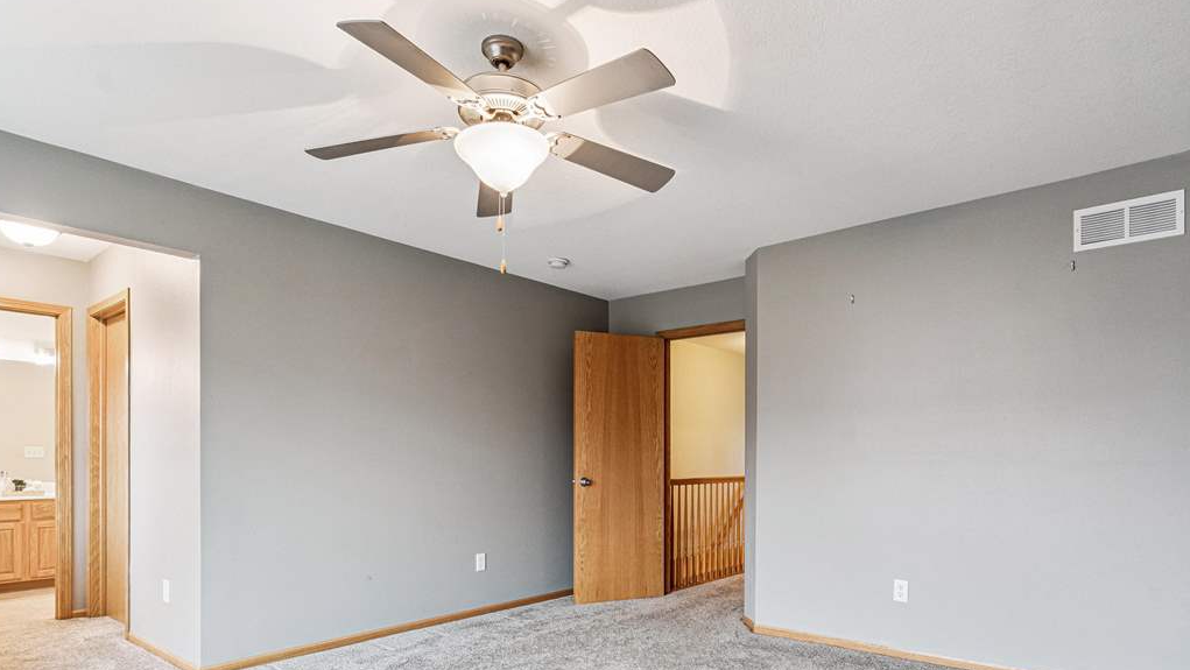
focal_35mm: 21
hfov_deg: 83.8
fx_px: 663
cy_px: 463
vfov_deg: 52.3
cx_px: 603
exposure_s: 1/10
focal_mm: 16
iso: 800
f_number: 8
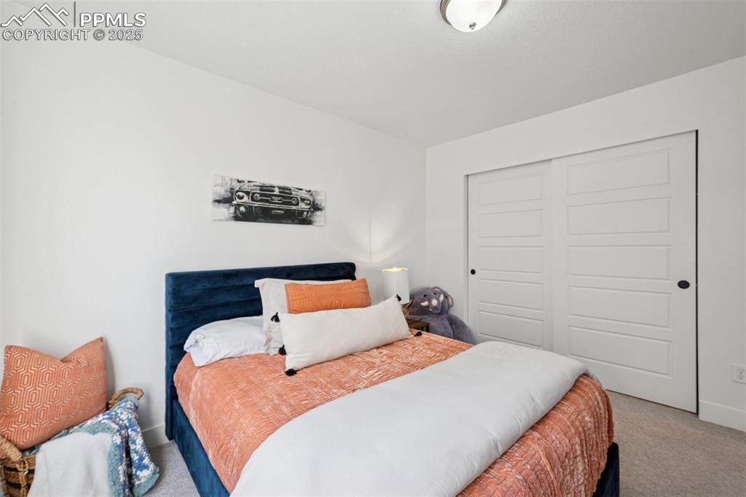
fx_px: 311
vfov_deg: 77.3
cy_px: 248
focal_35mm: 15
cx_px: 373
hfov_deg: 100.4
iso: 100
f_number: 11
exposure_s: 1/3
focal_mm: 15
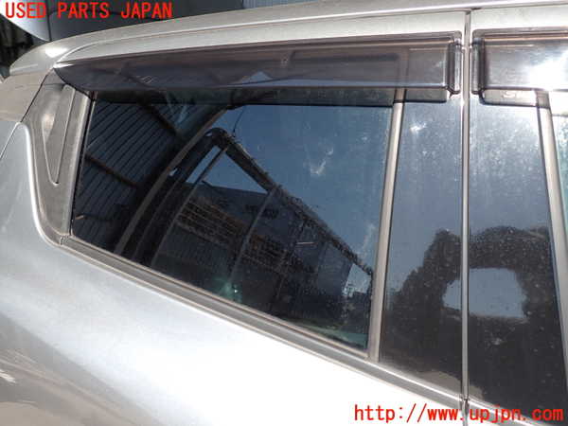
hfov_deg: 69.4
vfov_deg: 54.9
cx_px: 284
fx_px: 410
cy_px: 213
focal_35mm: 25
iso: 100
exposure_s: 1/500
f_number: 2.8
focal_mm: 4.5
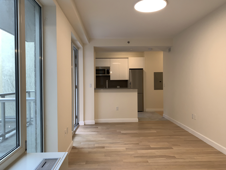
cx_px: 113
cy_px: 85
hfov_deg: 67.3
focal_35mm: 26
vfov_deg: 53.1
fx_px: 170
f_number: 1.8
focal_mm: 4.25
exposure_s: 1/60
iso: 50
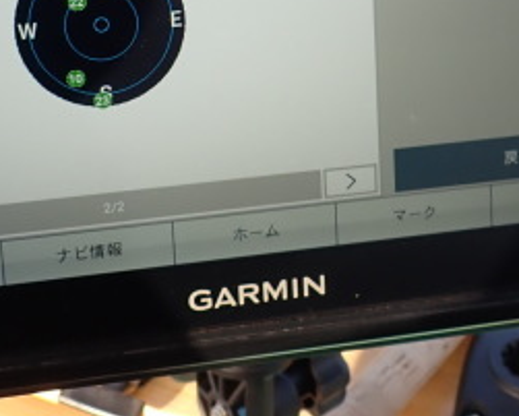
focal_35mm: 72
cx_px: 294
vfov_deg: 20.2
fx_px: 1106
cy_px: -53
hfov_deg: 26.4
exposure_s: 1/320
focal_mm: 4.5
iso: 100
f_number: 2.8
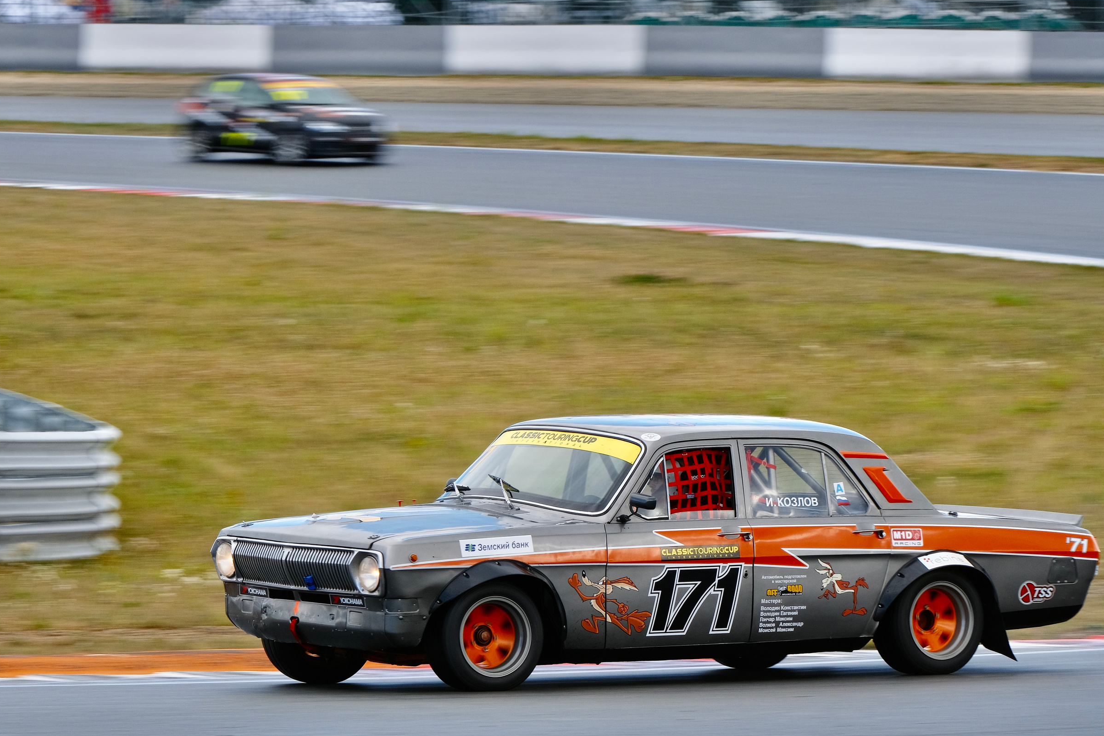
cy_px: 356
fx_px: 7207
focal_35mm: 235
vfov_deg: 5.8
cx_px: 581
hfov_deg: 8.8
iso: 160
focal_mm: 147.6
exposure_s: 1/125
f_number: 11
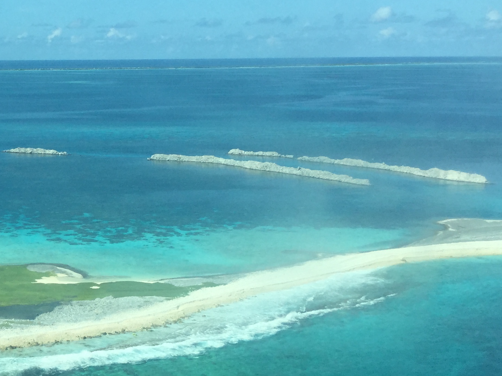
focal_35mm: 70
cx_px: 11
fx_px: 1015
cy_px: 219
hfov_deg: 26.4
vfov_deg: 21.0
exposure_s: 1/1131
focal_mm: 3.3
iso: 25
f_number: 2.4
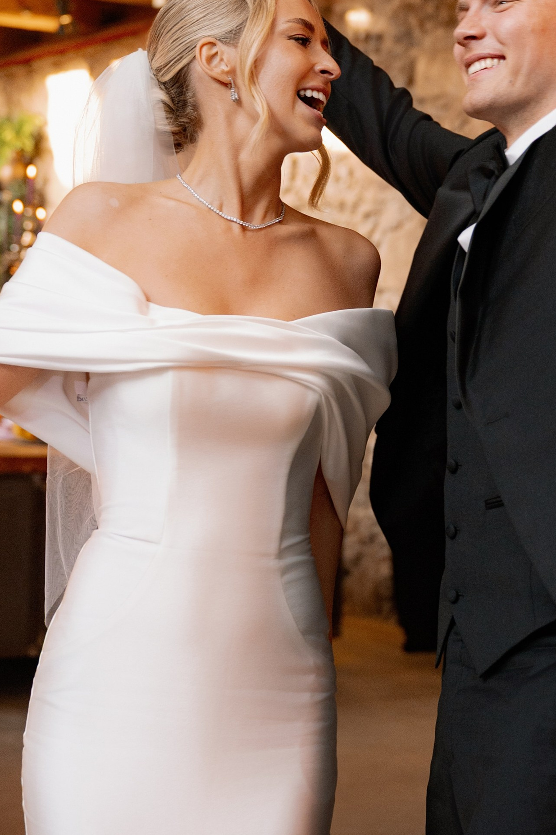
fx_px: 1923
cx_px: 363
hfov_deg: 16.4
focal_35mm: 83
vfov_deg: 24.5
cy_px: 376
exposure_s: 1/250
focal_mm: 40
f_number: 2.8
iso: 500
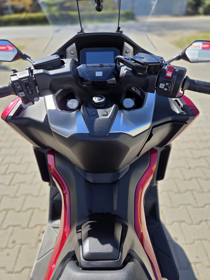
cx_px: 105
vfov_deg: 73.9
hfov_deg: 58.9
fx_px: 186
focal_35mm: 23
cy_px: 140
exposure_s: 1/2000
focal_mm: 5.4
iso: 80
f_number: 1.8
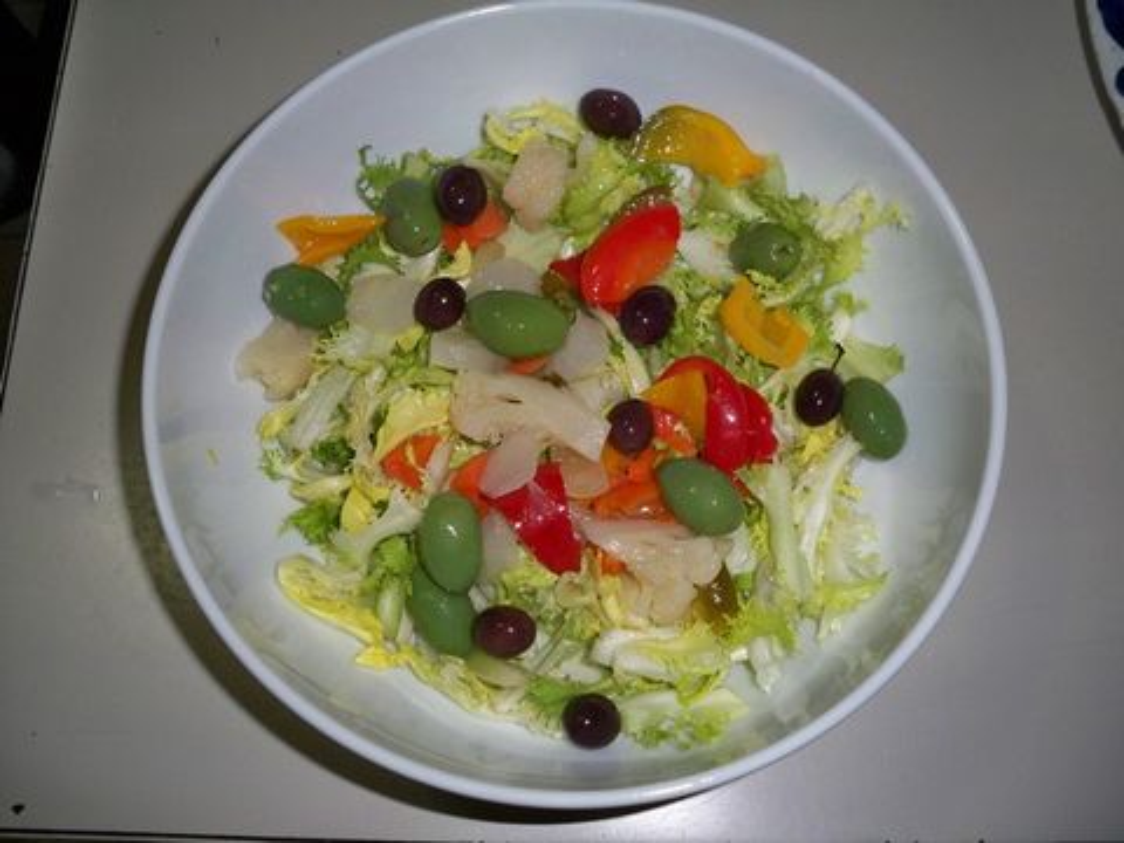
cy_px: 422
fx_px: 1136
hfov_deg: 52.6
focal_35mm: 35
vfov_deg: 40.7
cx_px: 562
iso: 200
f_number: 3.1
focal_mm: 6.3
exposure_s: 1/60
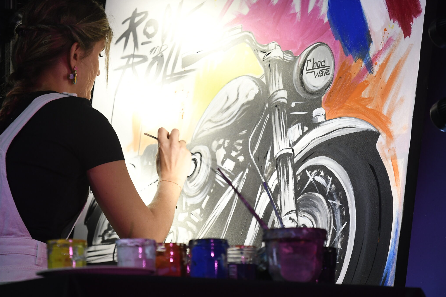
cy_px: 119
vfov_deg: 3.7
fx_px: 4658
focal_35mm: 376
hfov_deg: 5.5
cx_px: 231
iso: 1250
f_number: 2.8
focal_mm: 200
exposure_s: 1/250
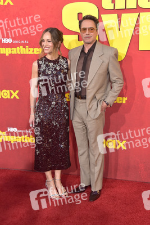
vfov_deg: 43.6
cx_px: 75
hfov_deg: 29.9
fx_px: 281
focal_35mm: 45
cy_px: 112
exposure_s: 1/1250
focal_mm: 45
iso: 1250
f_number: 6.3
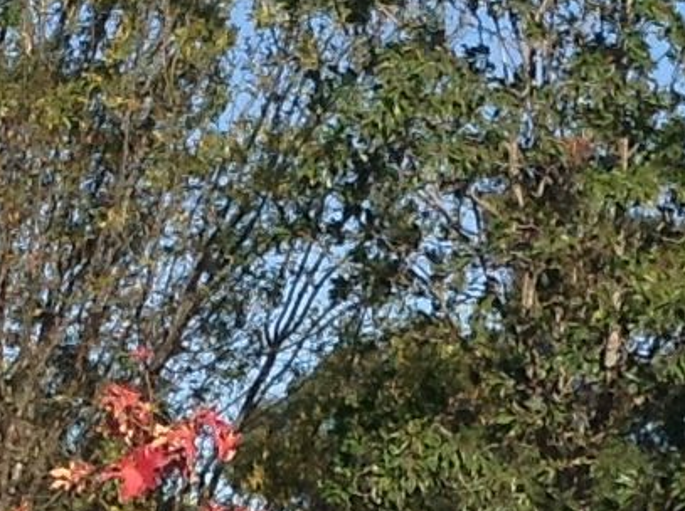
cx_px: 451
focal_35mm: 223
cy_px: 788
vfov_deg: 6.5
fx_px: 4406
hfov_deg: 8.9
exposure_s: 1/1890
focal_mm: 4.28
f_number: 2.4
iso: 50
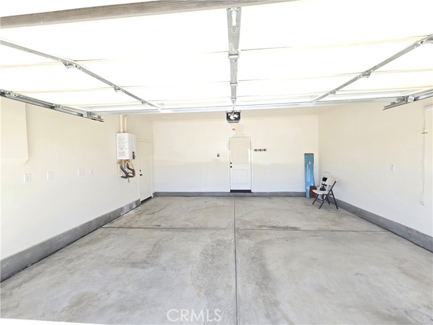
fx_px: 163
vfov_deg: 89.9
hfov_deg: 106.2
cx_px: 216
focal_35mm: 13
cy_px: 162
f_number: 2.2
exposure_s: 1/160
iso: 50
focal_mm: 2.2
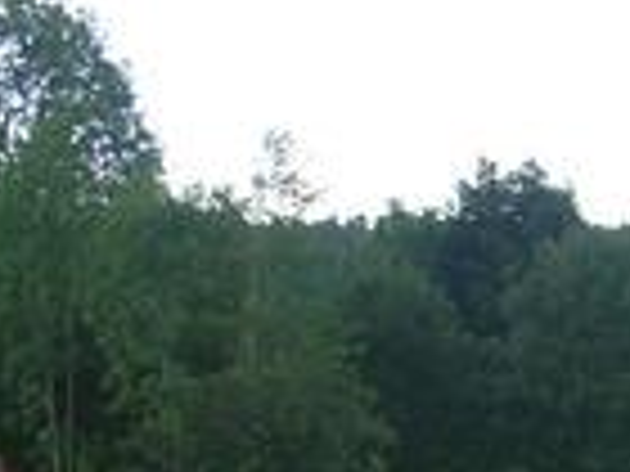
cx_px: 738
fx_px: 2912
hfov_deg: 12.1
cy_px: 769
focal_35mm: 160
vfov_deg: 9.0
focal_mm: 5.8
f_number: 2.8
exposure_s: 1/62.7
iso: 50
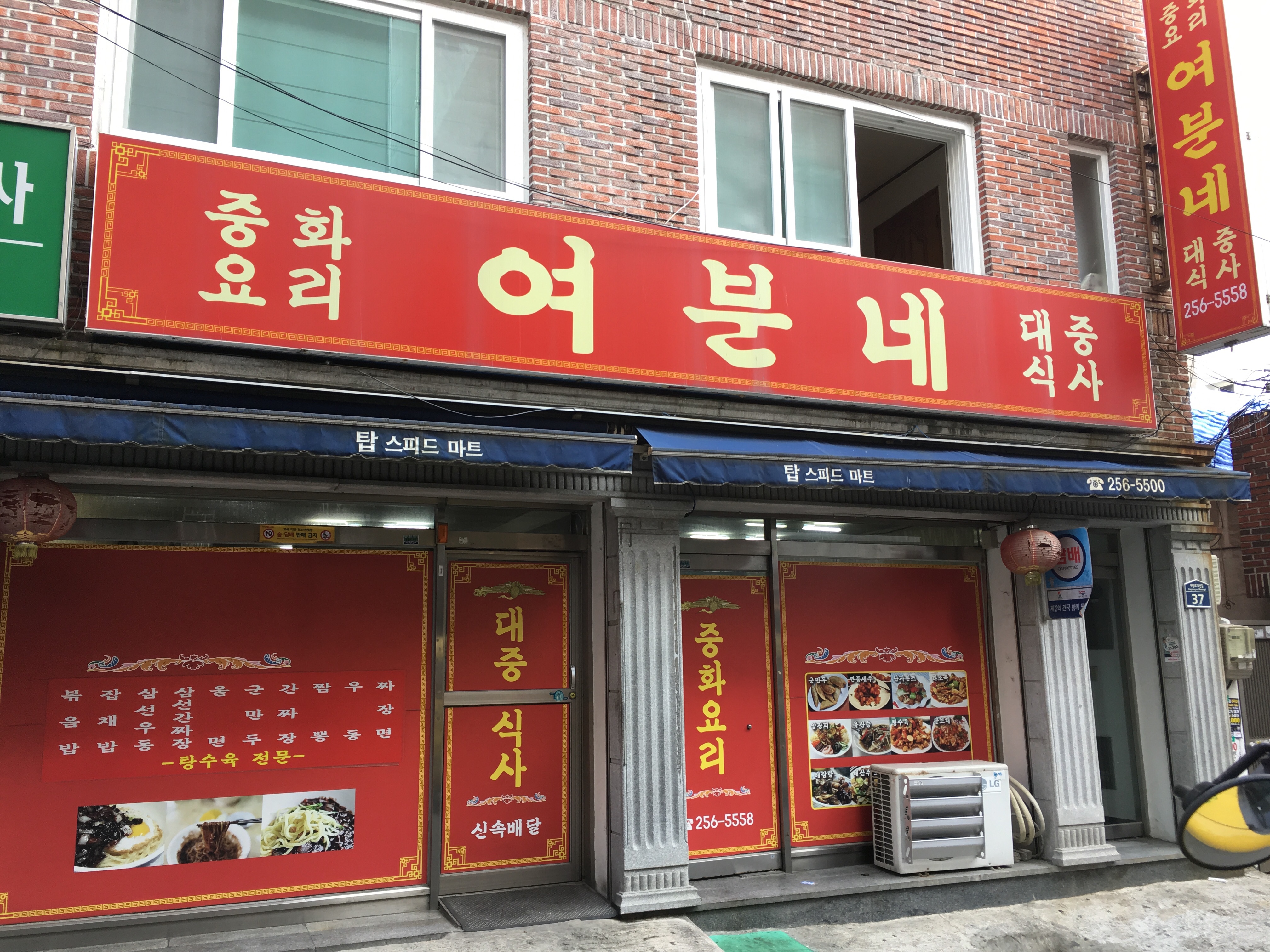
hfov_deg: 61.7
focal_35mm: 29
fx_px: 1064
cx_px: 635
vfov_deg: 48.2
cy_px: 476
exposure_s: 1/120
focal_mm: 4.15
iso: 32
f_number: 2.2
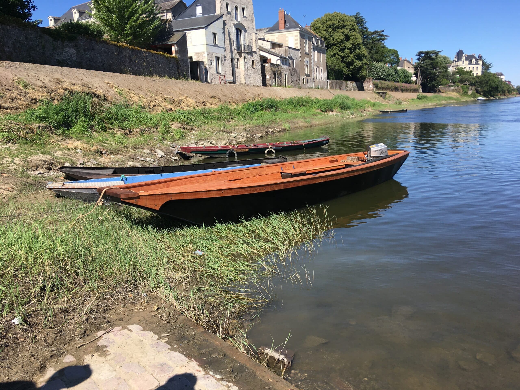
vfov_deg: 48.2
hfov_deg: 61.7
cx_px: 260
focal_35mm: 29
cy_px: 195
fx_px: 436
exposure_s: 1/1261
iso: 25
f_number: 2.2
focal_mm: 4.15
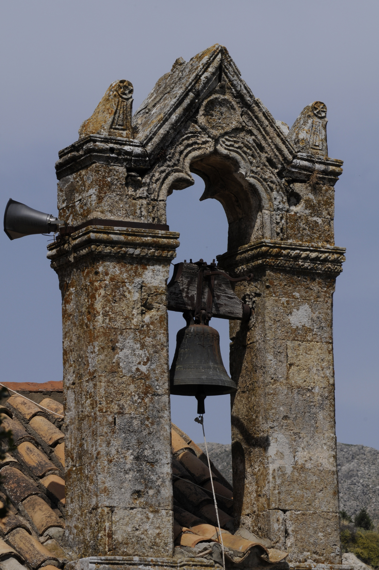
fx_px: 2660
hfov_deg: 8.2
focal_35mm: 168
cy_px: 285
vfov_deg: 12.2
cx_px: 190
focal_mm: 112
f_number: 14
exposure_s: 1/400
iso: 200
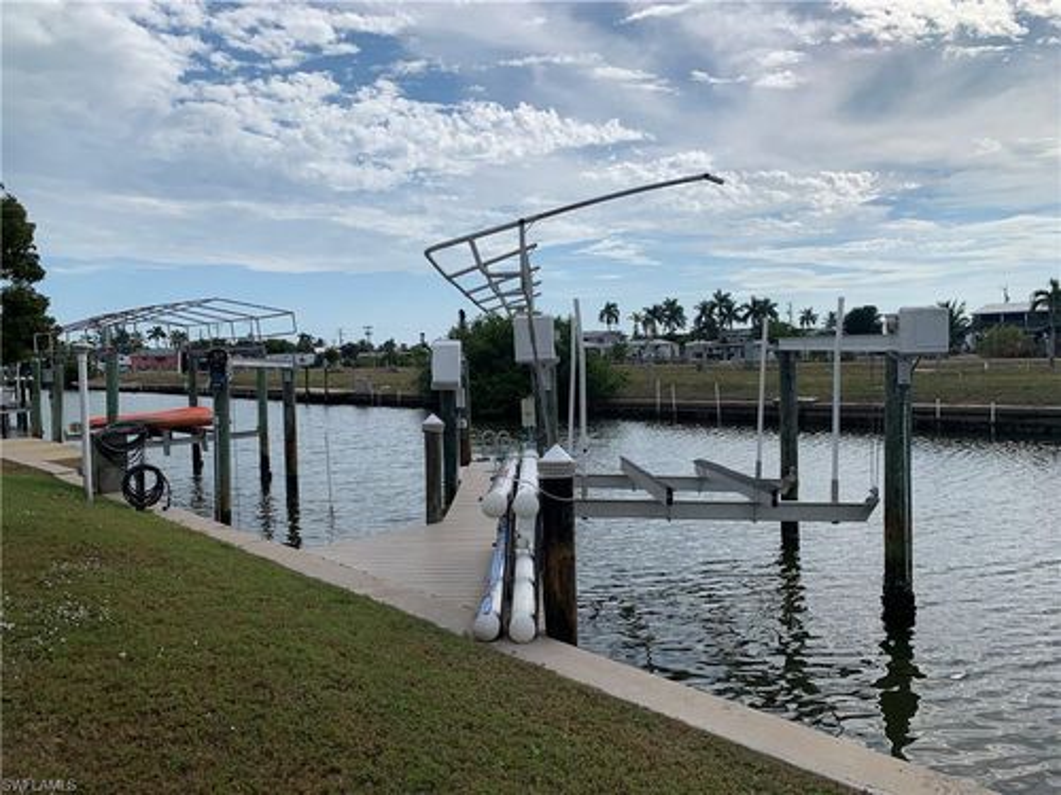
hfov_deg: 67.3
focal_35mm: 26
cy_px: 398
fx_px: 797
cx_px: 530
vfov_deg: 53.1
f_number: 1.8
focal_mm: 4.25
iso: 25
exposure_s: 1/5405
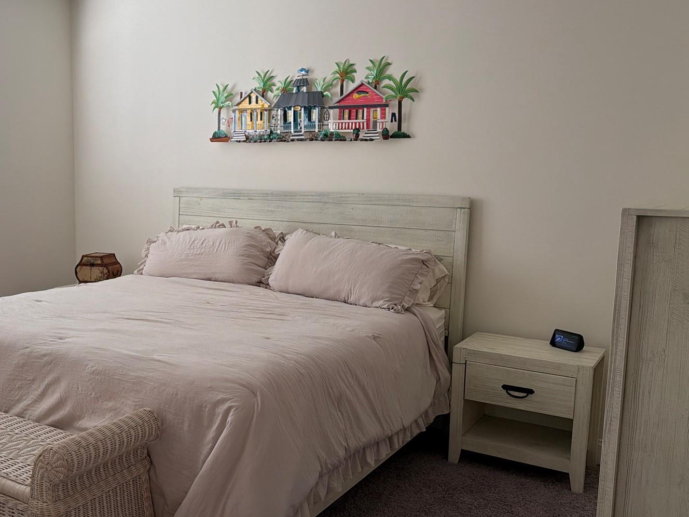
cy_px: 267
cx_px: 208
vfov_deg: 38.7
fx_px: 736
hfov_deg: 48.9
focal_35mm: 37
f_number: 1.78
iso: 125
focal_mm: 6.76
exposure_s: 1/140
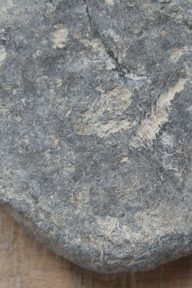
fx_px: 616
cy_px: 131
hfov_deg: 17.6
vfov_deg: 26.3
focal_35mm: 77
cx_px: 137
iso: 125
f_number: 2.8
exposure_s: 1/40
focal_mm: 7.8
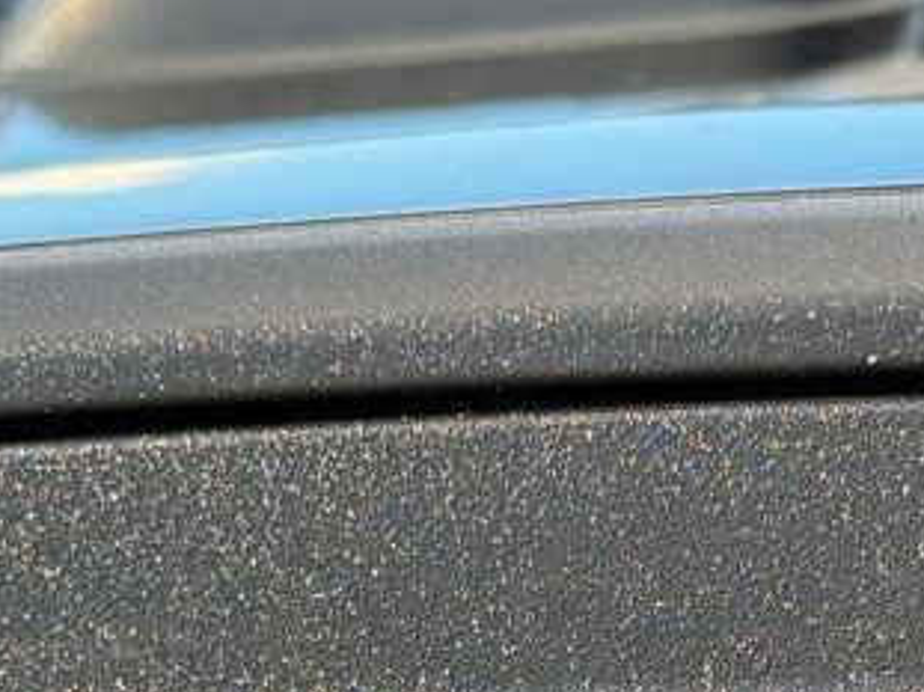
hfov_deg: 12.5
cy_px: 947
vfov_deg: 9.2
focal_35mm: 158
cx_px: 544
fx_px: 4216
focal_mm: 6.76
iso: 80
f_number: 1.78
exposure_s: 1/509
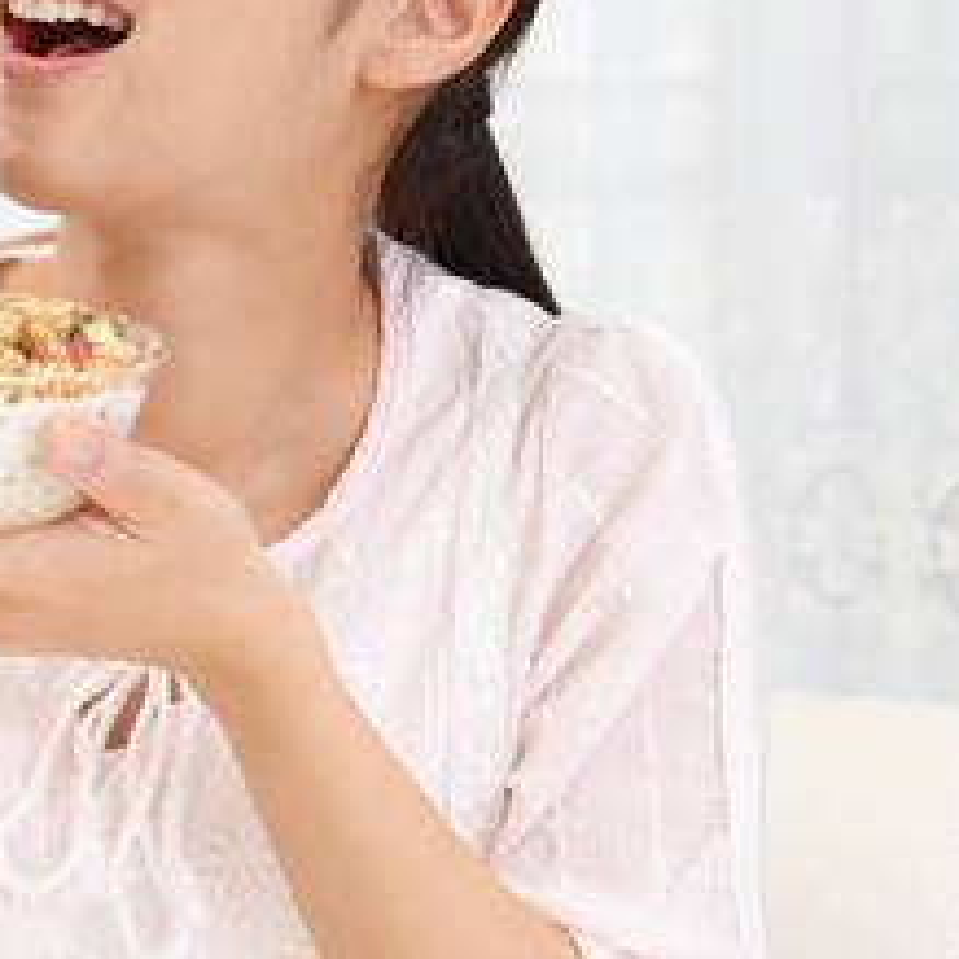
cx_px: -184
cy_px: 304
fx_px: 4263
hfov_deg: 12.5
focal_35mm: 136
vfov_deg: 12.8
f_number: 5
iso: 100
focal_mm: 50
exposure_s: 1/80
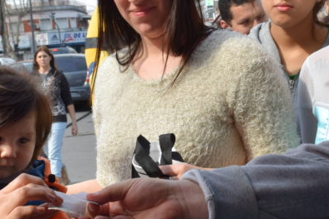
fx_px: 713
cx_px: 225
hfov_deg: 25.8
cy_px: 101
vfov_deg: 17.5
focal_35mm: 78
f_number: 9
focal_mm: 20
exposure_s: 1/320
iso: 200
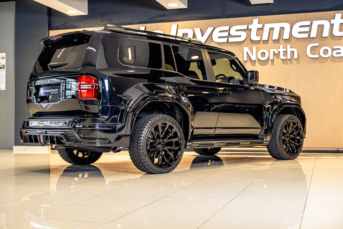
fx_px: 476
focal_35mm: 50
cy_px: 114
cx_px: 172
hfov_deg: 39.6
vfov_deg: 27.0
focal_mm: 50
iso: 640
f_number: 2.8
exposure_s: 1/125
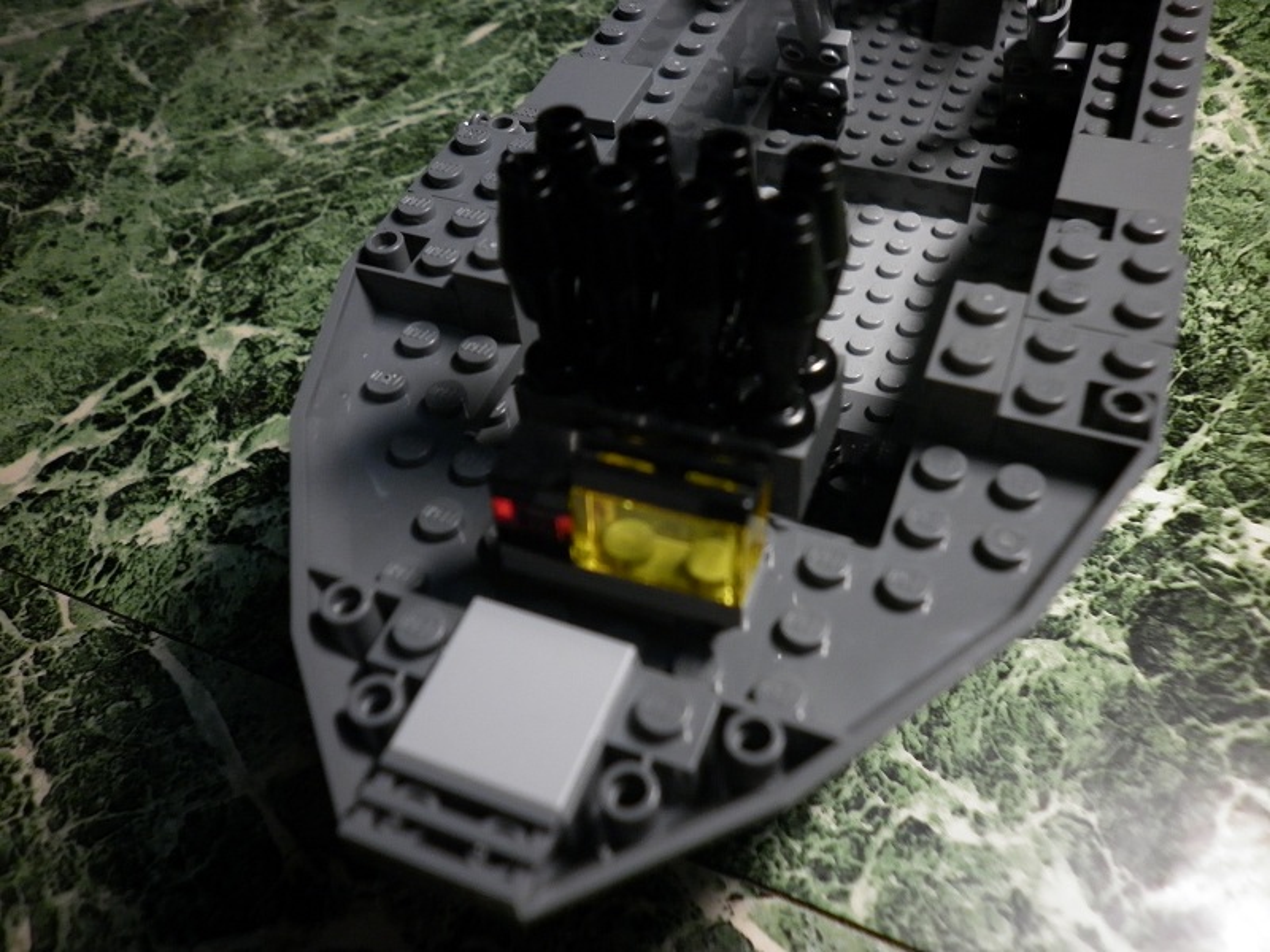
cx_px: 635
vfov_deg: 48.2
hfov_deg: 61.7
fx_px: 1064
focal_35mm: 29
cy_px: 476
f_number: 2.8
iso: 200
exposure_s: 1/30
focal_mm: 5.3
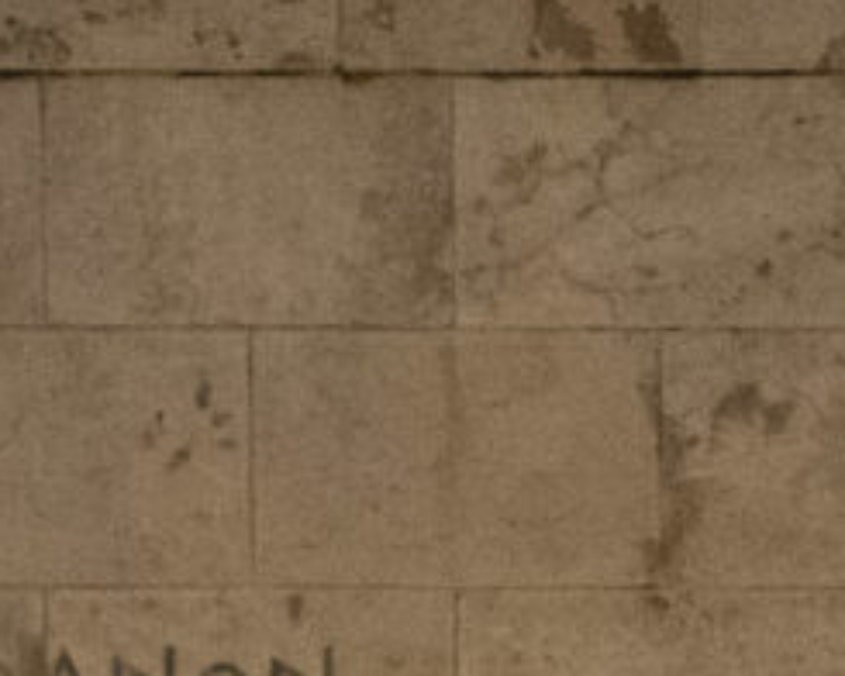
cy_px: 1488
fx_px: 8228
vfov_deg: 4.6
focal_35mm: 329
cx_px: -2100
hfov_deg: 5.4
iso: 14400
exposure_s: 1/160
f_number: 4.5
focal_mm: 42
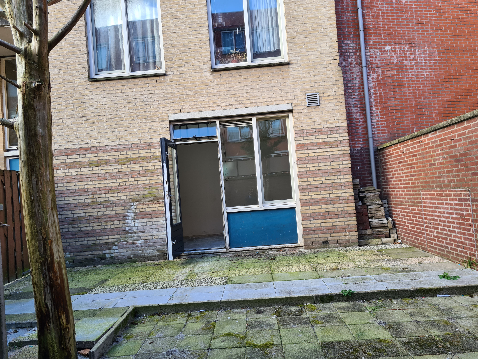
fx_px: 359
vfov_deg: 53.1
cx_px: 239
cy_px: 180
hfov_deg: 67.3
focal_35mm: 26
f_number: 1.8
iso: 50
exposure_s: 1/215
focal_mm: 5.4
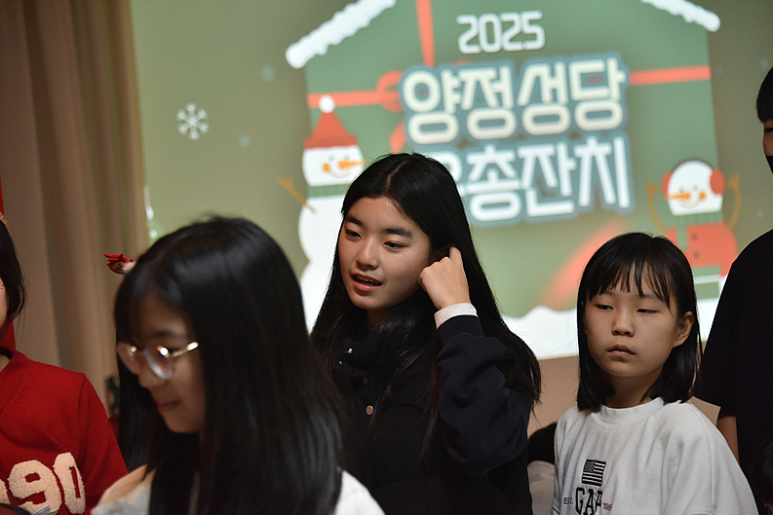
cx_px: 386
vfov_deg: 10.9
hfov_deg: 16.3
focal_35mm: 126
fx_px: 2706
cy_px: 257
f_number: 5.6
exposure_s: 1/125
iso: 2500
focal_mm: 125
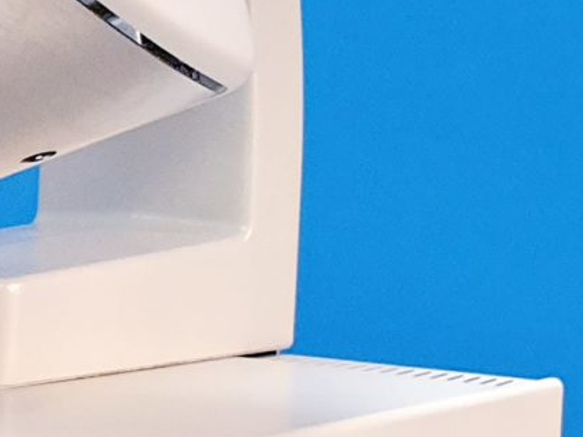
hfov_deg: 11.3
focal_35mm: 158
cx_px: -572
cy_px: 408
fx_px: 2662
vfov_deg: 9.4
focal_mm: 4.3
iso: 320
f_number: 2.4
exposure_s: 1/50
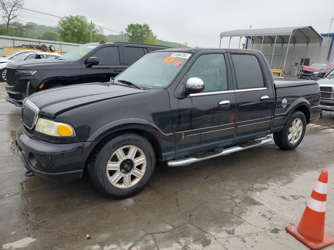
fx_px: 251
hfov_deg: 67.3
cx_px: 167
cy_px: 125
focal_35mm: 26
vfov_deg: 53.1
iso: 50
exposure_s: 1/1000
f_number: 1.5
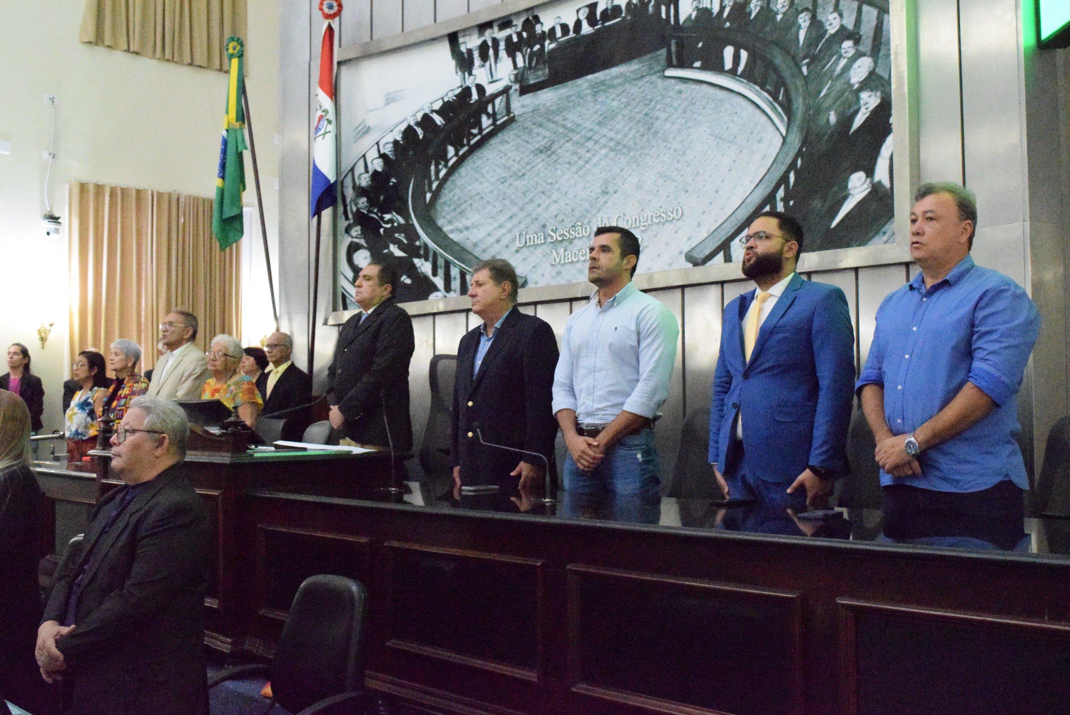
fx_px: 1160
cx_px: 535
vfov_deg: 34.3
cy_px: 358
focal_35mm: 39
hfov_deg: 49.5
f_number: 8
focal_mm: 26
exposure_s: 1/250
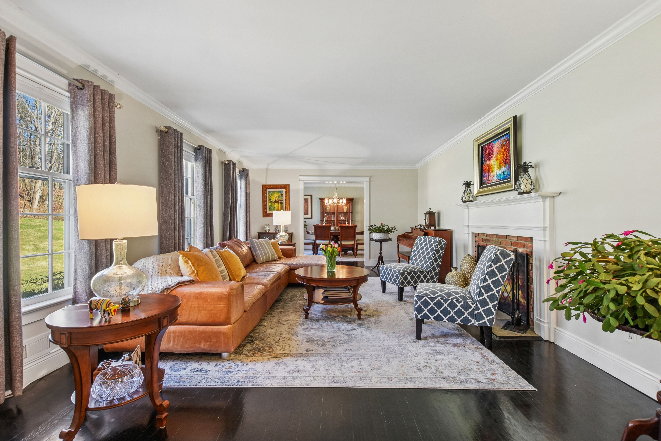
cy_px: 220
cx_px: 330
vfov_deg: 77.3
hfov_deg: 100.4
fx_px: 275
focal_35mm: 15
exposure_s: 1/20
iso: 500
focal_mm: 10
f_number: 8
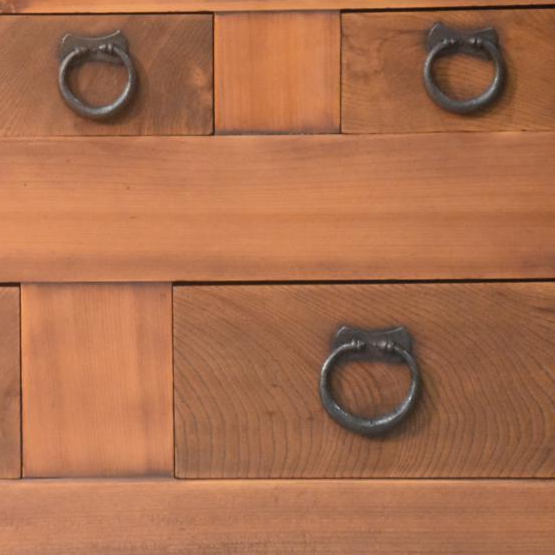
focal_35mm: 523
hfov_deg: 3.3
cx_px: 63
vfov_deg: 3.4
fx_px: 9487
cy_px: 278
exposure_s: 1/125
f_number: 6.3
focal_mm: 210
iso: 9000
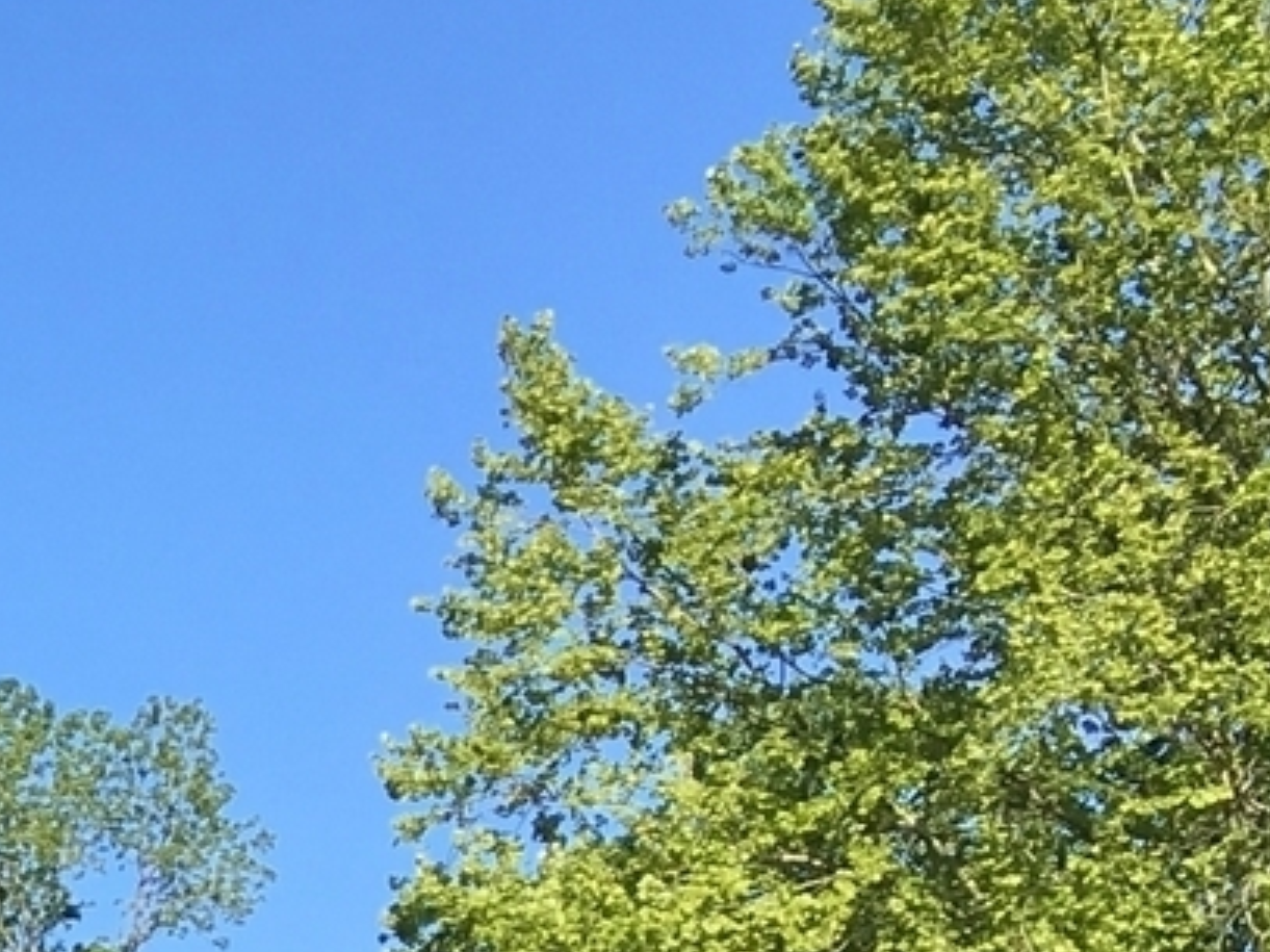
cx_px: -1560
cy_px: 2051
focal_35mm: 146
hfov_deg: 11.6
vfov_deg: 9.4
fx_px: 5355
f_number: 2.2
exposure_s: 1/962
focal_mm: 4.15
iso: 25
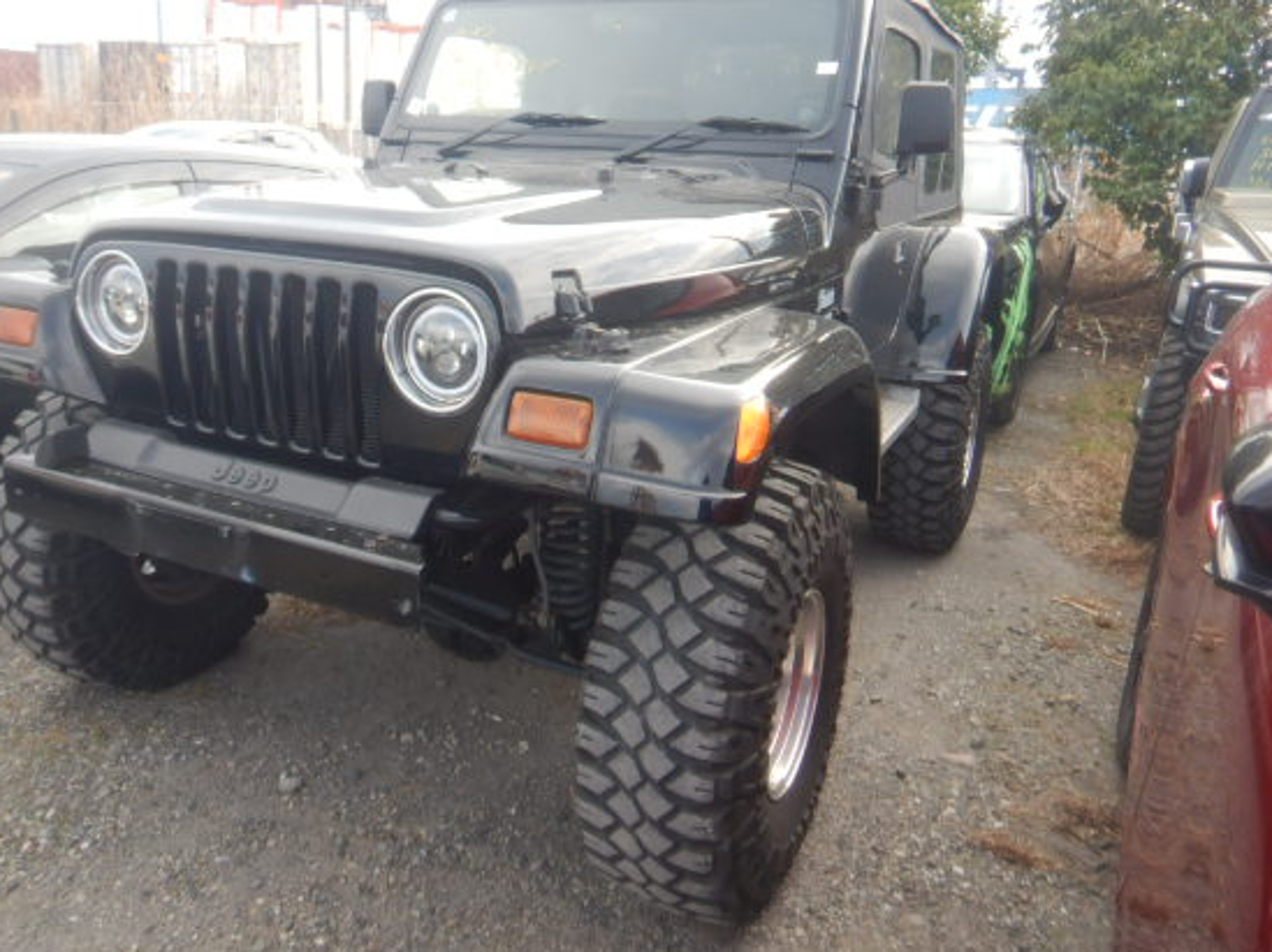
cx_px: 565
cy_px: 408
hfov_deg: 63.3
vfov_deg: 49.5
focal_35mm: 28
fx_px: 1028
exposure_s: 1/50
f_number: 2.8
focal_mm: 4.3
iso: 125
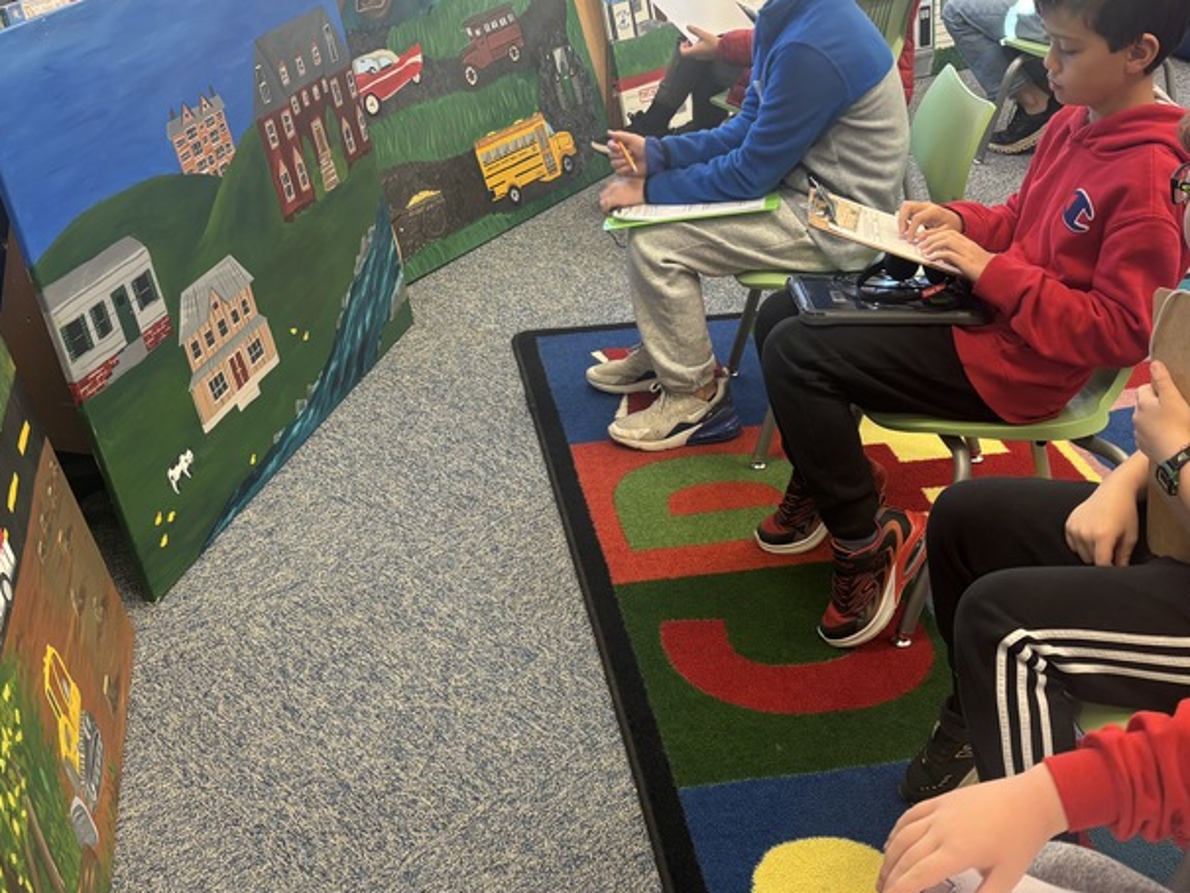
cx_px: 570
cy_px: 443
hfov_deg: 42.9
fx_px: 1513
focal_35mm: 44
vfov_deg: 32.9
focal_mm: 5.96
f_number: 1.6
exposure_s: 1/60
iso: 100
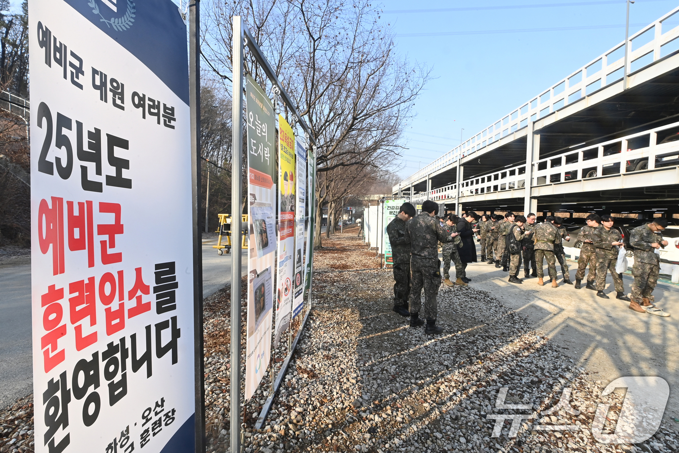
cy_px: 226
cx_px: 340
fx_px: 302
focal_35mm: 16
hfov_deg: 96.7
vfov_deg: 73.7
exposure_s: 1/200
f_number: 20
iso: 1250
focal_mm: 16
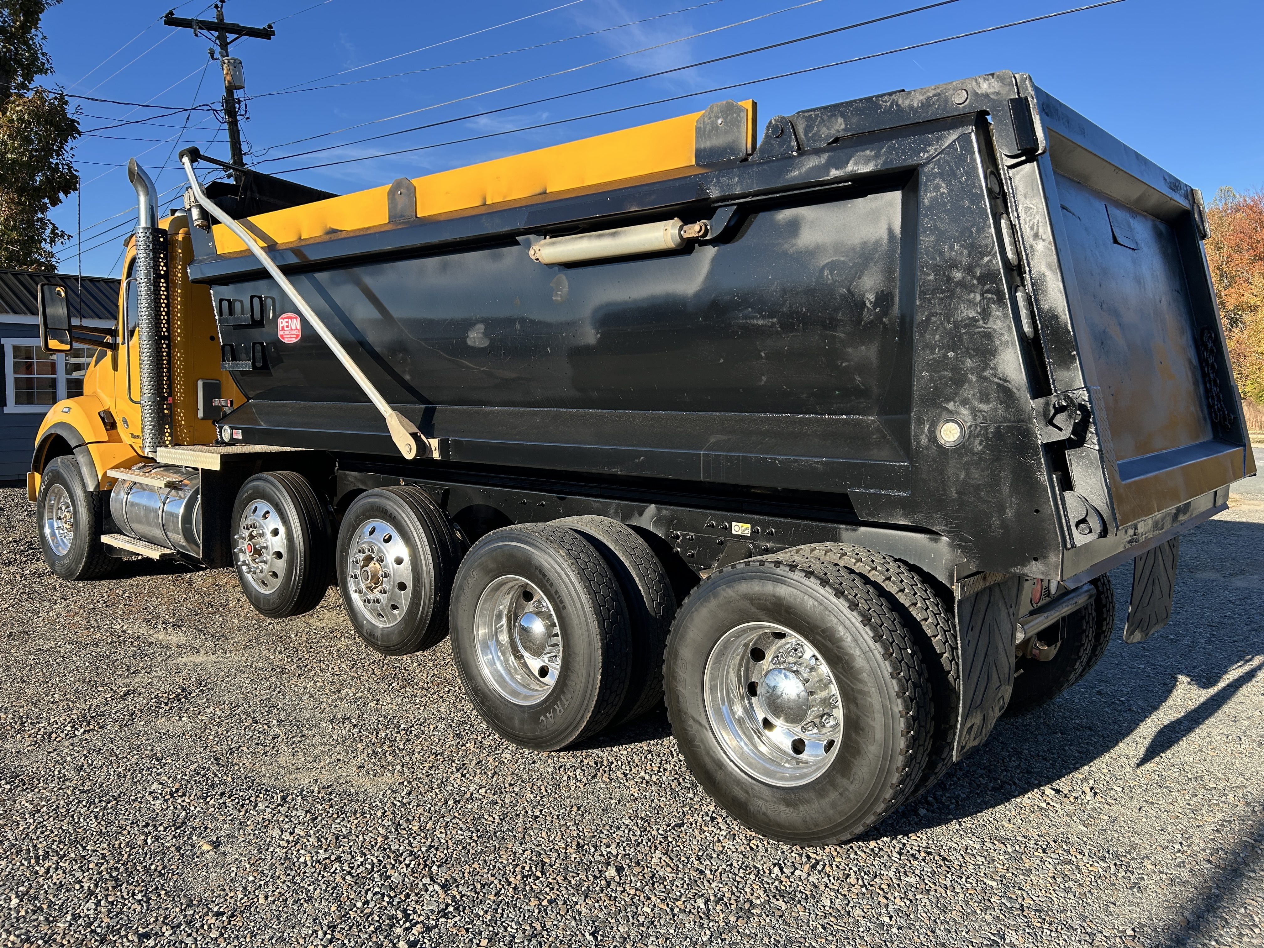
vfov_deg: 53.1
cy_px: 474
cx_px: 632
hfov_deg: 67.3
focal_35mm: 26
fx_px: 949
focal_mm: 5.7
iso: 50
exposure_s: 1/1449
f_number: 1.5
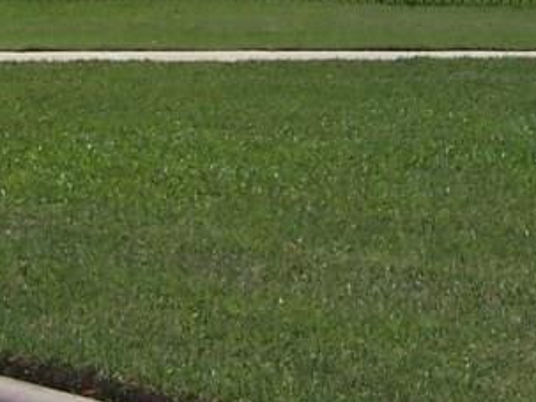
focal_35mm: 118
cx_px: 237
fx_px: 1826
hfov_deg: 16.7
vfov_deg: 12.2
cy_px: -104
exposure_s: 1/400
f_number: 5.6
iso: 64
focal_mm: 3.8
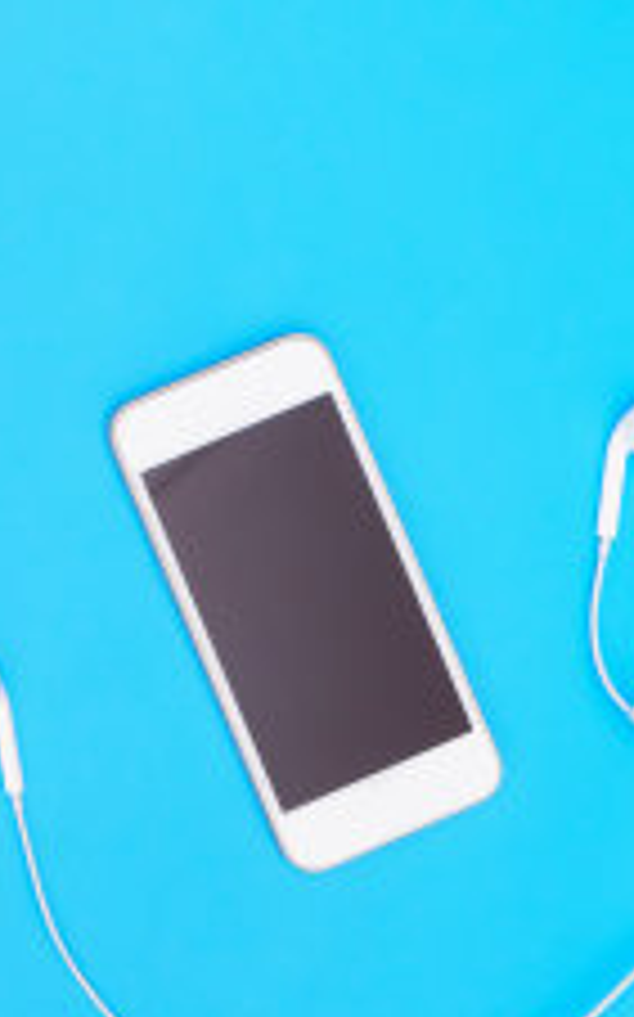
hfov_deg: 12.3
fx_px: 2823
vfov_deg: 20.3
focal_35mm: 102
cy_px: 297
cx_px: -252
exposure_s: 1/2
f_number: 7.1
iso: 100
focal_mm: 37
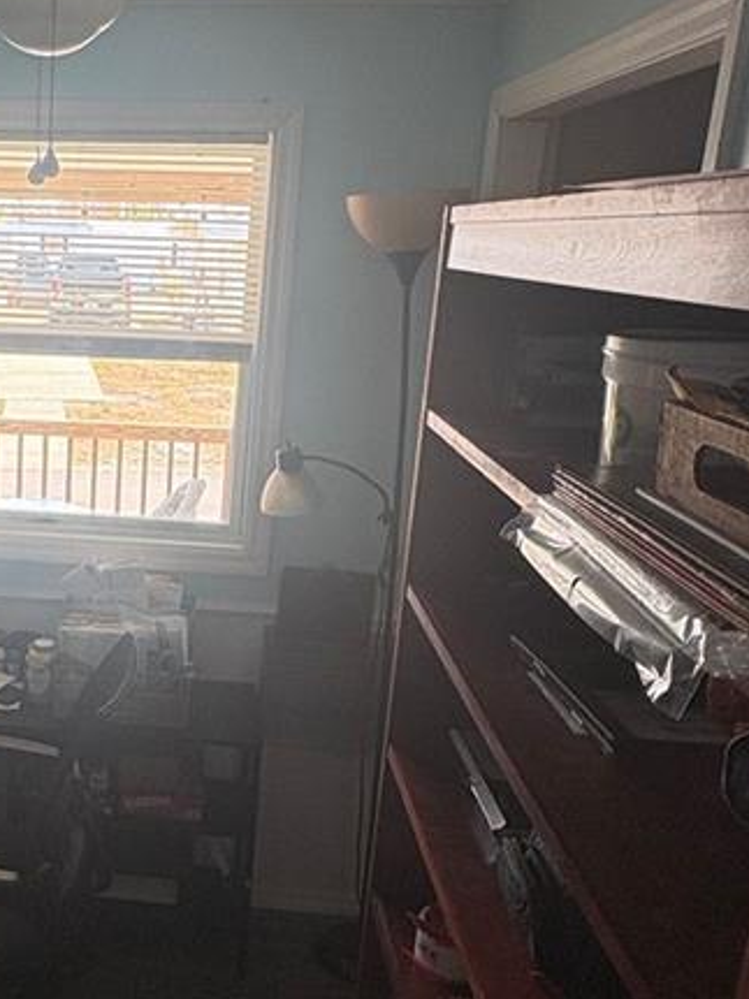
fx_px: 1126
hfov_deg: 34.4
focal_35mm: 39
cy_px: 517
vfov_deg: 47.9
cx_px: 49
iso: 160
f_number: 2.2
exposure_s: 1/99
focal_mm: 2.22
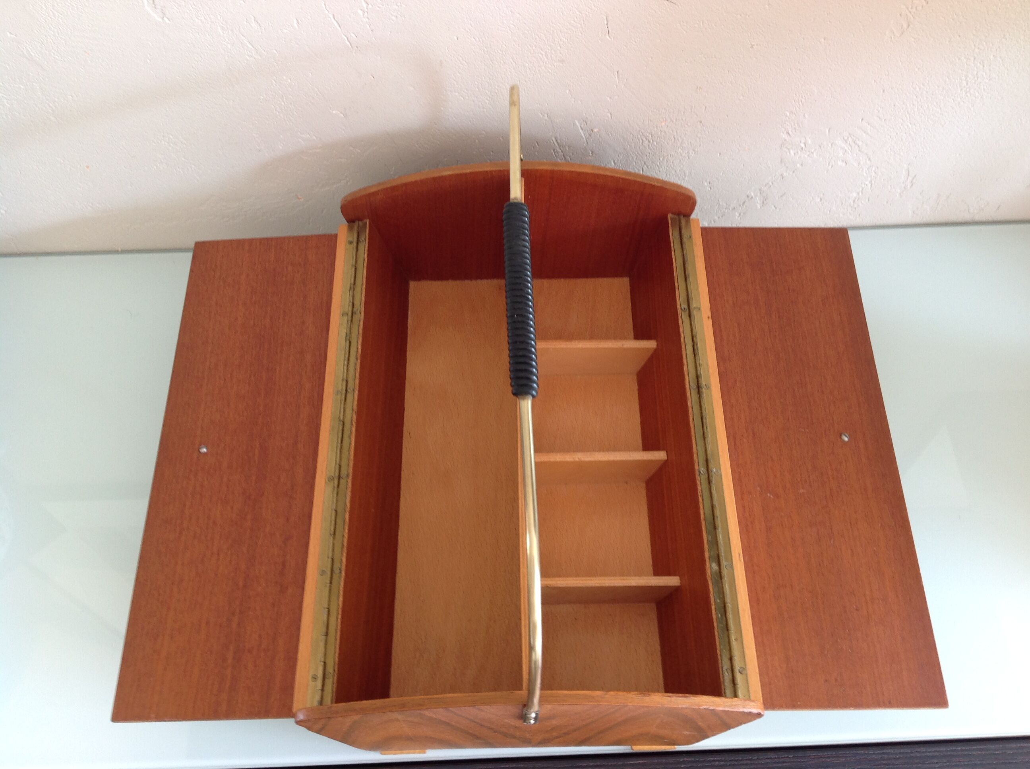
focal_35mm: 35
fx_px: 1040
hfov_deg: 52.7
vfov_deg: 40.6
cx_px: 515
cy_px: 384
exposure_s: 1/24
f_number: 2.4
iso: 64
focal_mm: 4.28
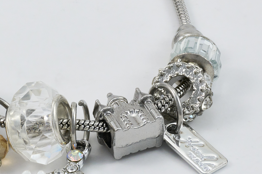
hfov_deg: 5.6
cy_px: 83
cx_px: 58
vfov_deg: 3.7
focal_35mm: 370
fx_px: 2692
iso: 250
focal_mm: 105
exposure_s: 1/100
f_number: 8
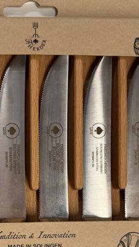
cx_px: 28
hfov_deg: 24.5
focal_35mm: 48
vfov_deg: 41.2
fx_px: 315
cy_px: 195
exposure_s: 1/100
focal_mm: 6.76
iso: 160
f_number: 1.78
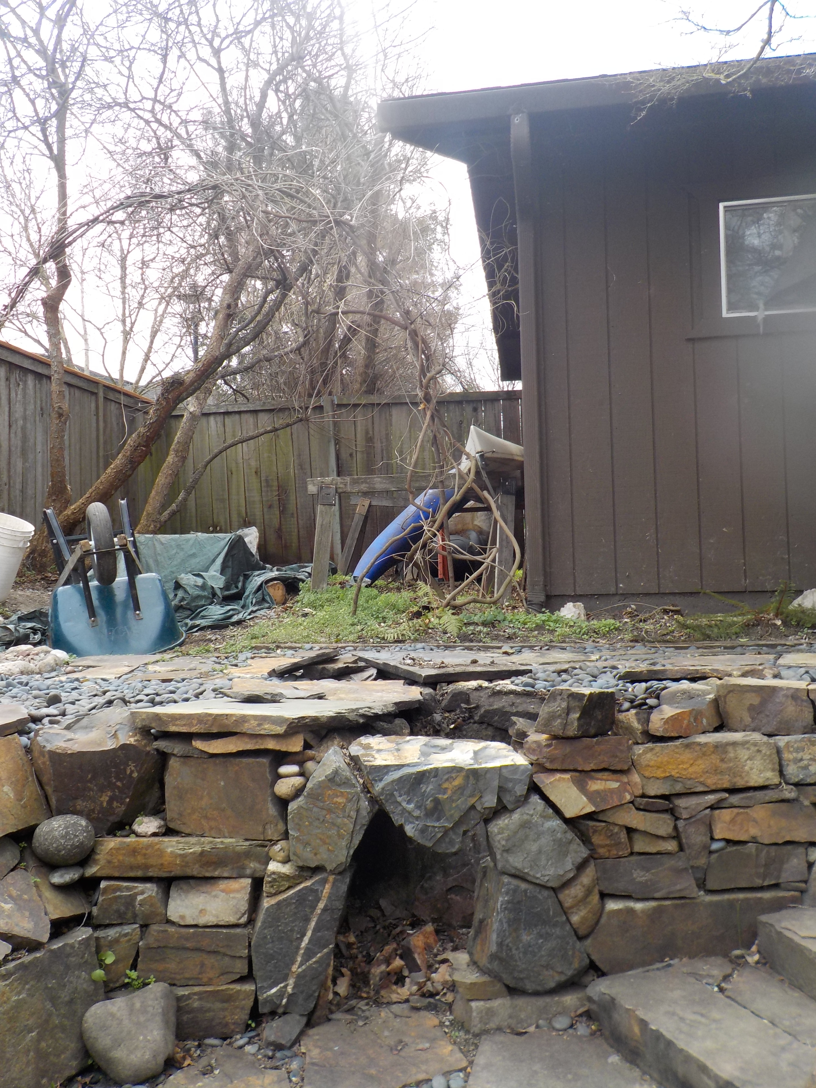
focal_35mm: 30
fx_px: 943
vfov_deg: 60.0
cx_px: 408
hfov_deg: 46.8
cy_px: 544
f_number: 3.3
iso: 125
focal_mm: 4.1
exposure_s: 1/250
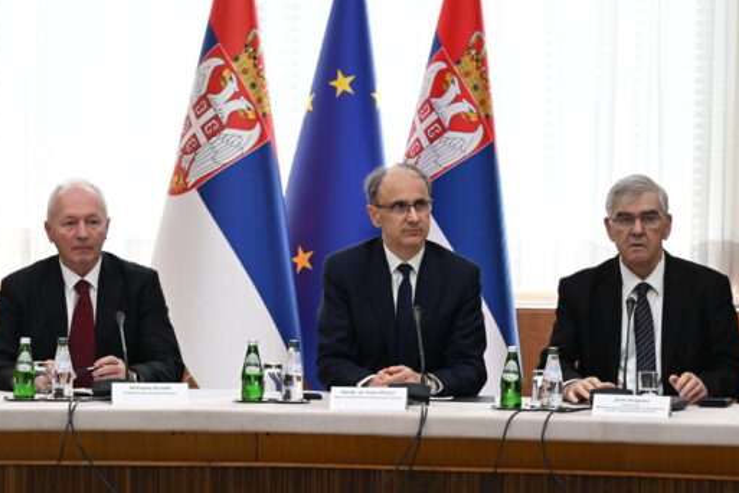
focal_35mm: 180
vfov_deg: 7.6
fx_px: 3695
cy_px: 216
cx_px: 376
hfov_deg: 11.4
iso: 3200
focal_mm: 103
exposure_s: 1/500
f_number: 4
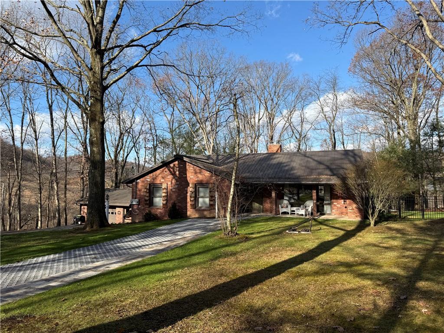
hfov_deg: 71.6
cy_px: 166
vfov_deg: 56.8
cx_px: 222
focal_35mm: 24
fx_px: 308
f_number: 1.78
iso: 80
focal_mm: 6.76
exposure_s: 1/2801
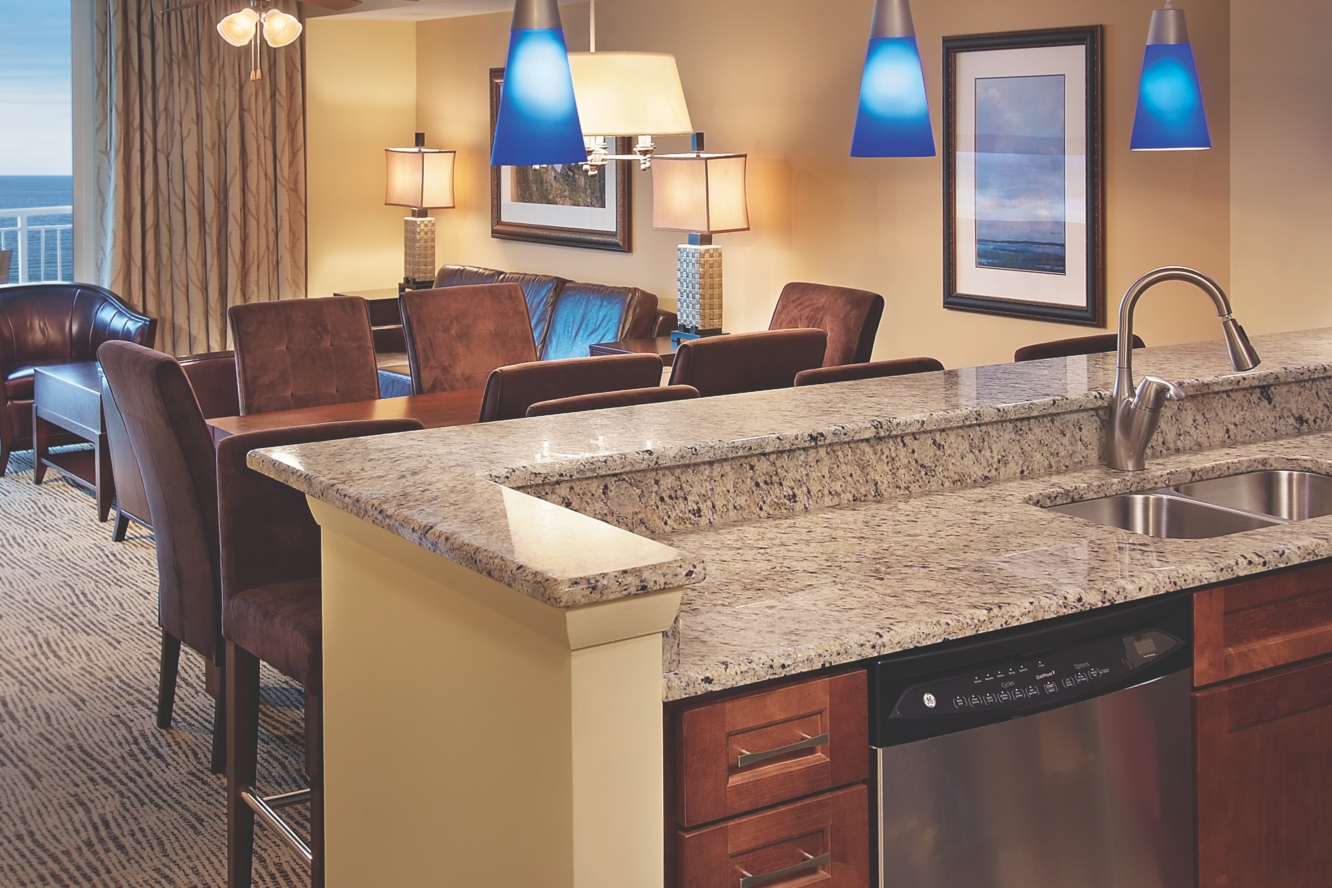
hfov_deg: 44.4
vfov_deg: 30.4
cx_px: 579
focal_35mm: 44
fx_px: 1628
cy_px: 319
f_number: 8
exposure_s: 1/60
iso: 100
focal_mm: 22
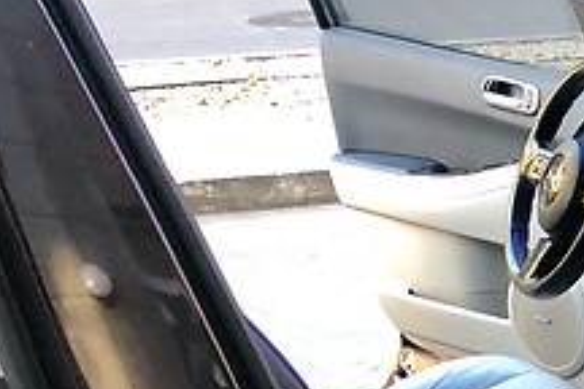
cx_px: 1071
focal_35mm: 108
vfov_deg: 12.4
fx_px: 1752
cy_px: 438
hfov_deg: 15.9
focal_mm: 4
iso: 40
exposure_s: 1/25
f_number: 1.8
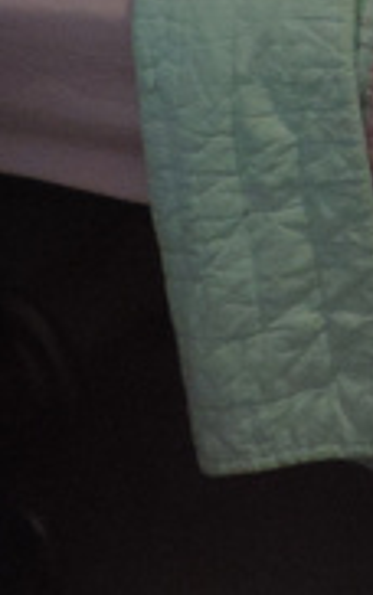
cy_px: -396
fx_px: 2322
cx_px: 880
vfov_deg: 13.4
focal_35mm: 143
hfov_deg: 8.4
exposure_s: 1/60
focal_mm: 4.3
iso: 500
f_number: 3
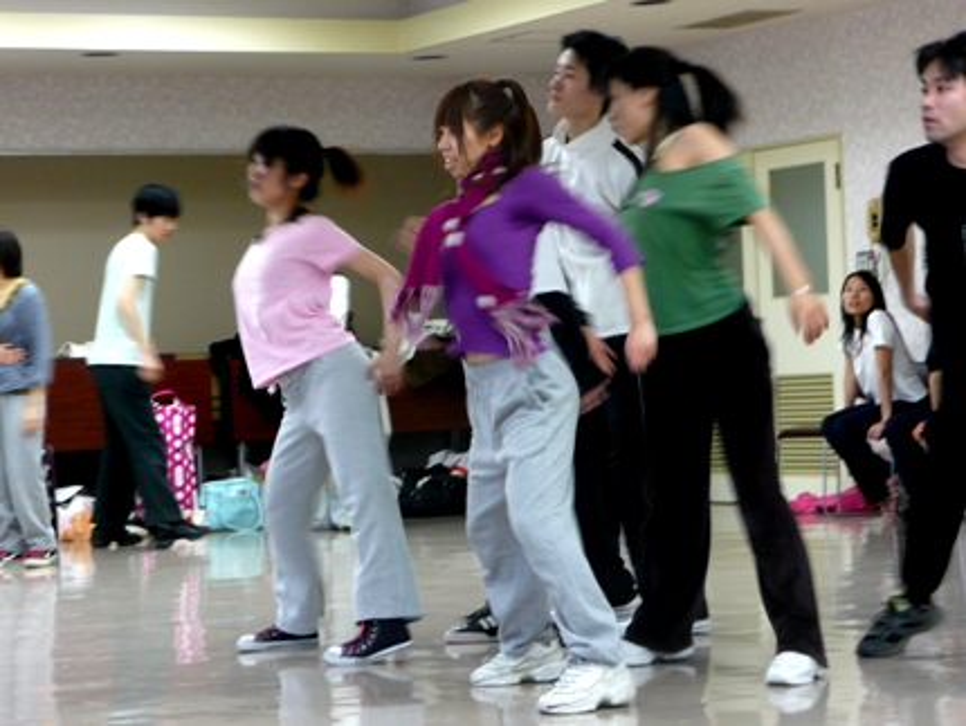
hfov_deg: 16.5
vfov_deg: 12.5
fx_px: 3323
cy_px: 363
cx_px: 483
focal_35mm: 119
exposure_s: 1/15
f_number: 4.7
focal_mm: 19.5
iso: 200
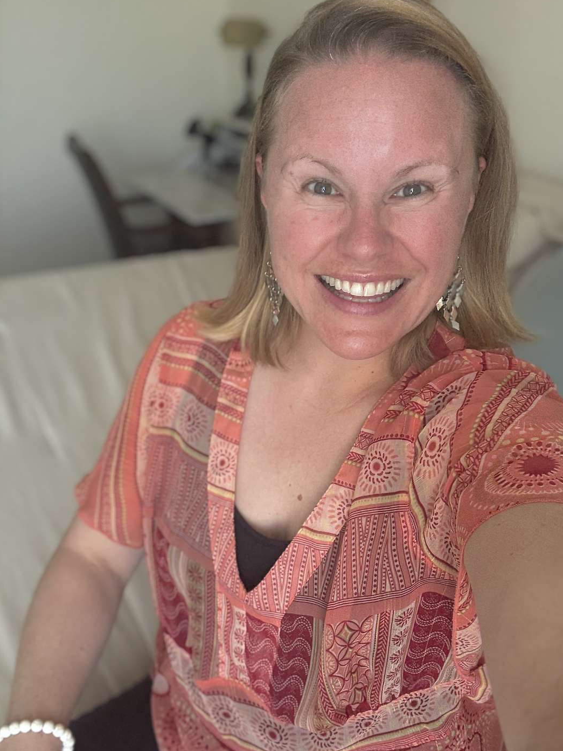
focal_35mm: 31
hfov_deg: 45.4
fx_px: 672
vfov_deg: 58.4
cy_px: 373
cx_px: 289
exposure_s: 1/60
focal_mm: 2.69
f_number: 1.9
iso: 80
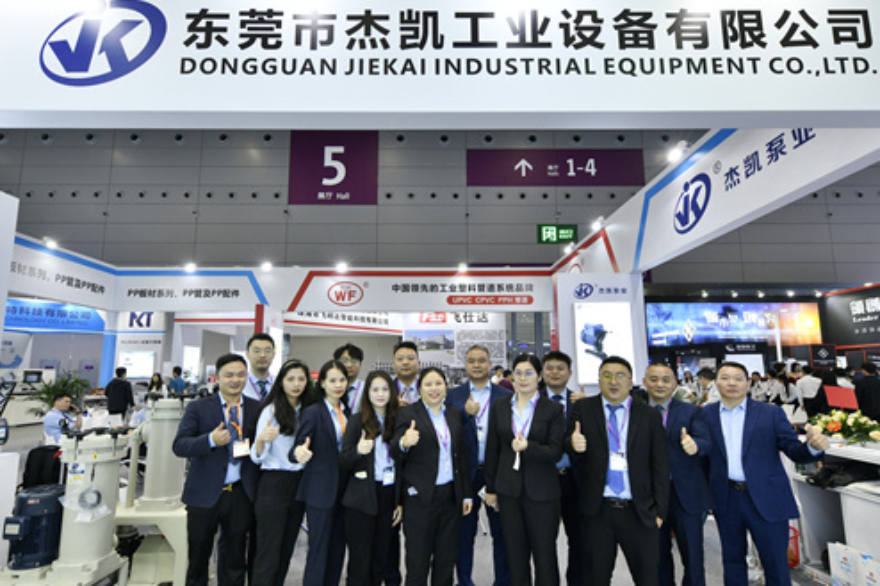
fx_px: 415
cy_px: 323
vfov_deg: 70.2
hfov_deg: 93.3
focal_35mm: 17
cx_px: 424
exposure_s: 1/125
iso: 450
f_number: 5
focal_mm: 14
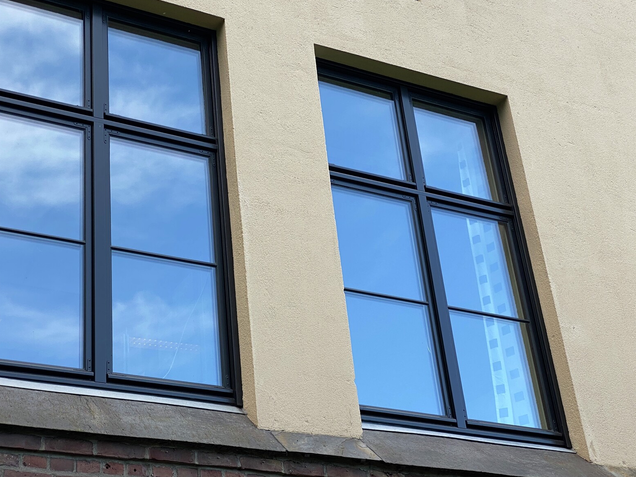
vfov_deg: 22.9
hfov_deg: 30.2
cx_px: 249
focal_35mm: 64
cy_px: 217
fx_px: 1176
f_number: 2
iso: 20
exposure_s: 1/266
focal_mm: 6
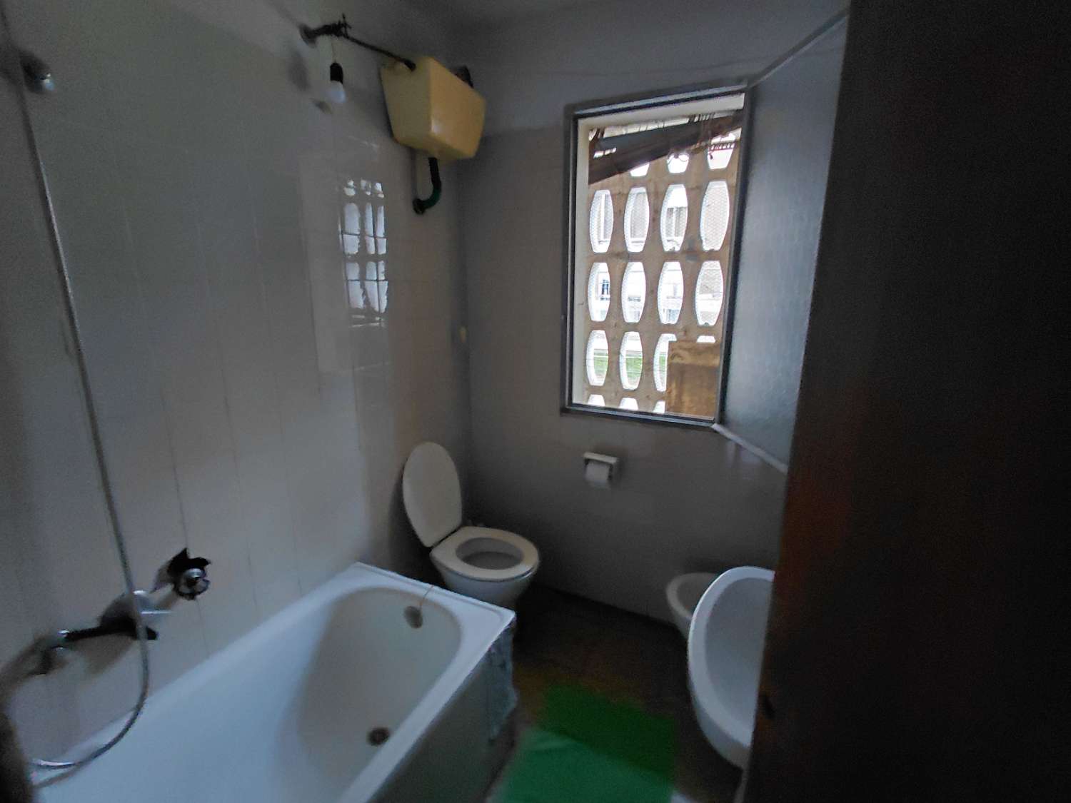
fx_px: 495
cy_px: 402
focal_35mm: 16
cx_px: 536
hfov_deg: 94.5
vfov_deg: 78.1
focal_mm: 1.64
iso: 800
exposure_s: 1/14.3
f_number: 2.2
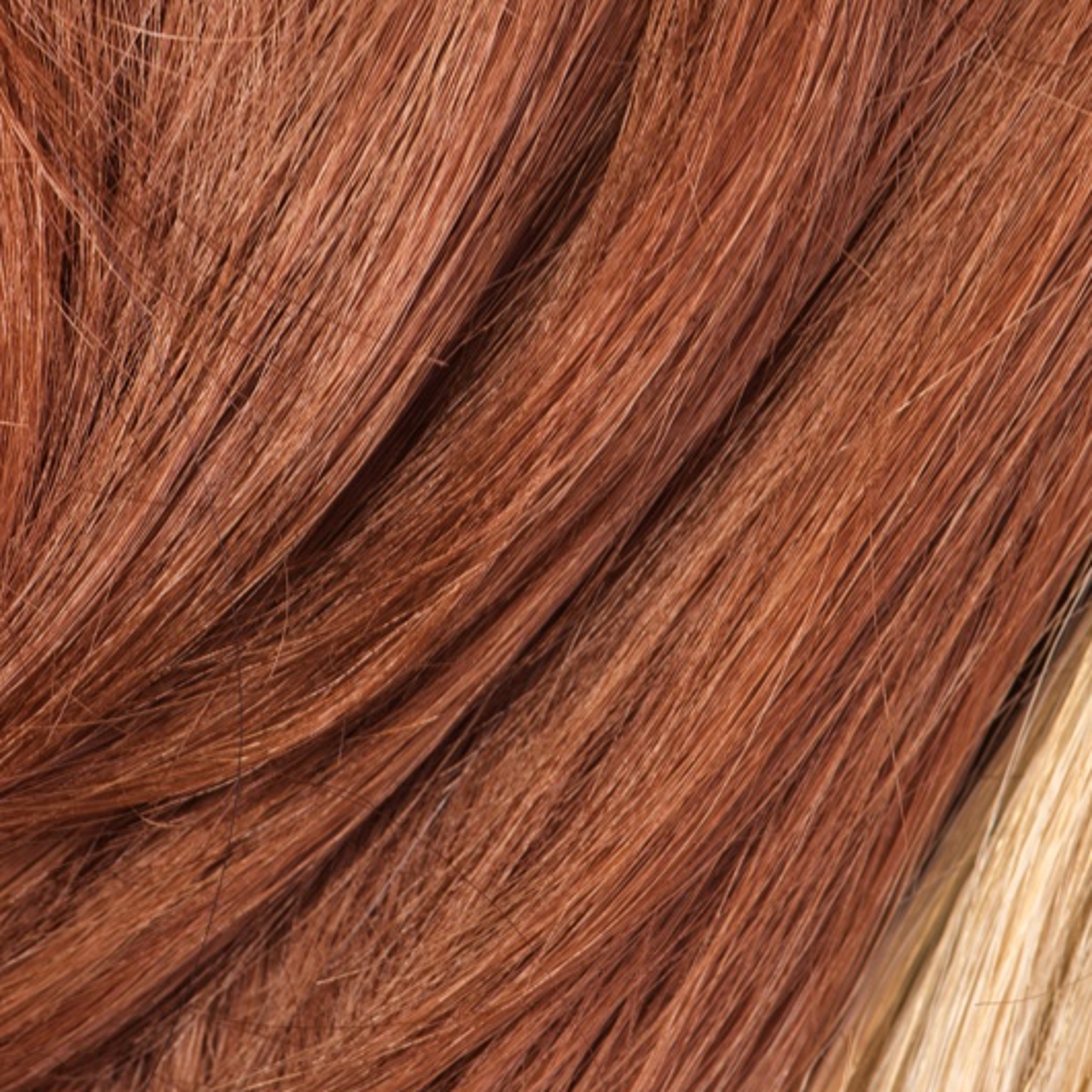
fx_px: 11528
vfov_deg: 5.4
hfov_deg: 5.4
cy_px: 30
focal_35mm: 323
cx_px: 477
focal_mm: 105
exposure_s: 1/125
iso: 100
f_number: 8
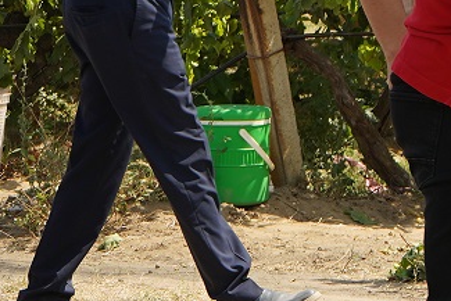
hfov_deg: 8.0
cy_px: 108
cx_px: 1035
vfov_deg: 5.7
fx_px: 3008
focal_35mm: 240
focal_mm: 52
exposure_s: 1/200
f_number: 8
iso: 100
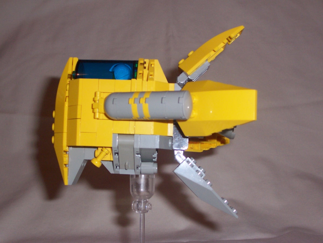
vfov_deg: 27.5
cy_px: 122
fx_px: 495
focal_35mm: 53
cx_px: 162
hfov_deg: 36.2
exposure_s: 1/60
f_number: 3.4
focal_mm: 8.6
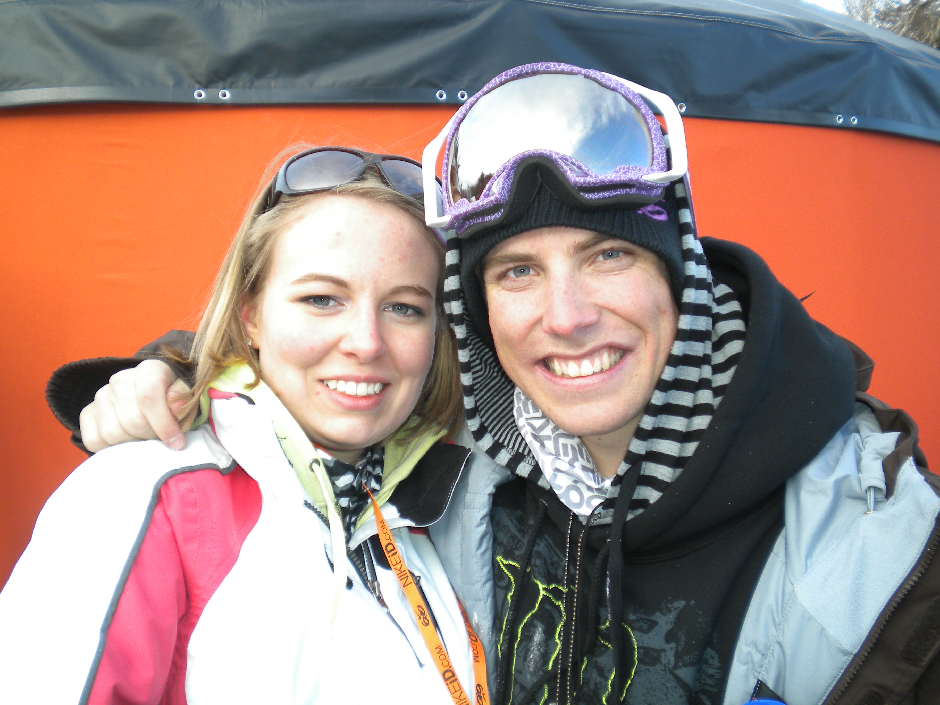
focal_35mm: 41
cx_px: 470
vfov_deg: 35.1
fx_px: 1113
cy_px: 352
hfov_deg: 45.8
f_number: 3.5
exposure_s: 1/98.2
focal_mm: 7.4
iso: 80
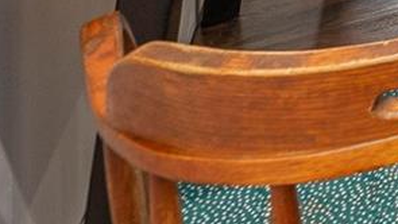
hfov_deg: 11.0
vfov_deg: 8.1
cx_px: 1236
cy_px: -623
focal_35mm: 102
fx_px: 1077
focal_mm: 14
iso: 320
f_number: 7.1
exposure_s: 1/50
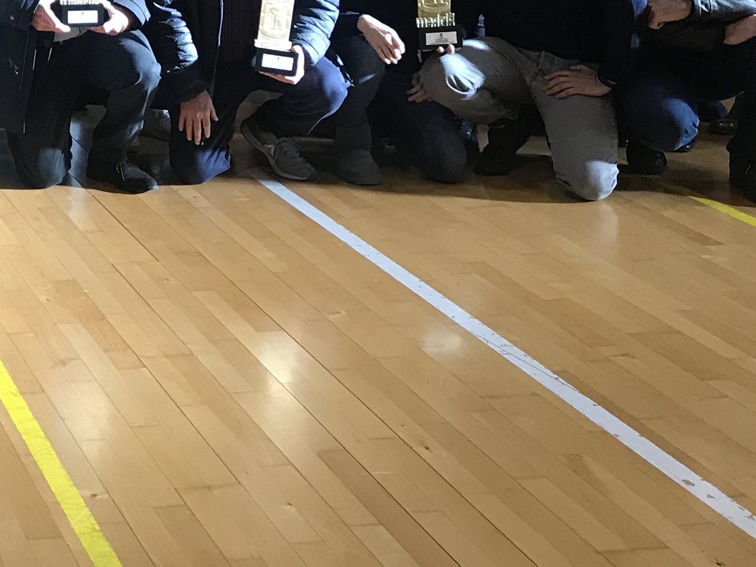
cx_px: -190
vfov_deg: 17.0
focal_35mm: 80
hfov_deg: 22.2
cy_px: -229
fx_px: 1747
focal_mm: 3.99
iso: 25
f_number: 1.8
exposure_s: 1/33
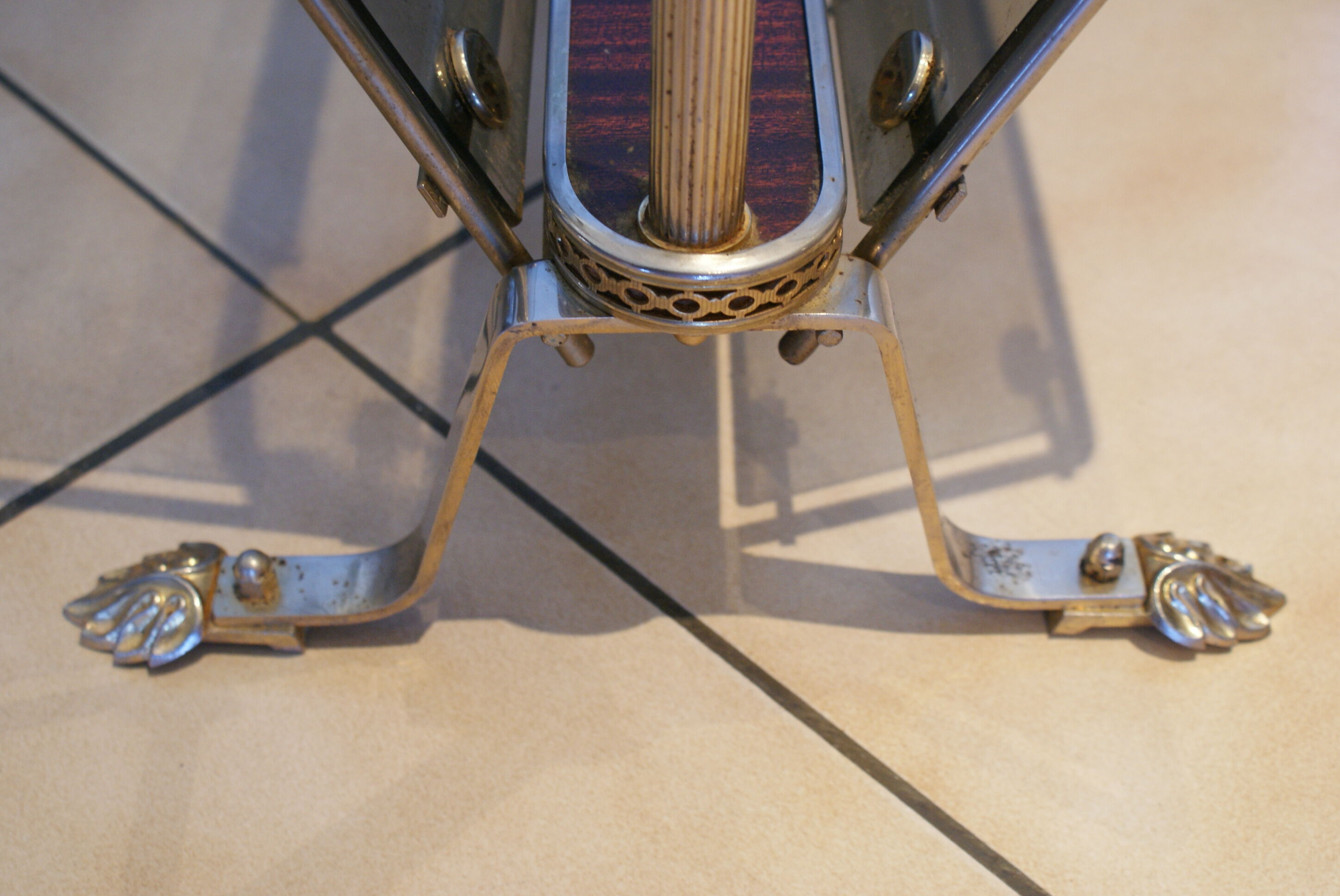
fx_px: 1676
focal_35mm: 45
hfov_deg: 43.6
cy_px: 448
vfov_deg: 29.9
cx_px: 670
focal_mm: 30
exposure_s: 1/10
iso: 400
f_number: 5
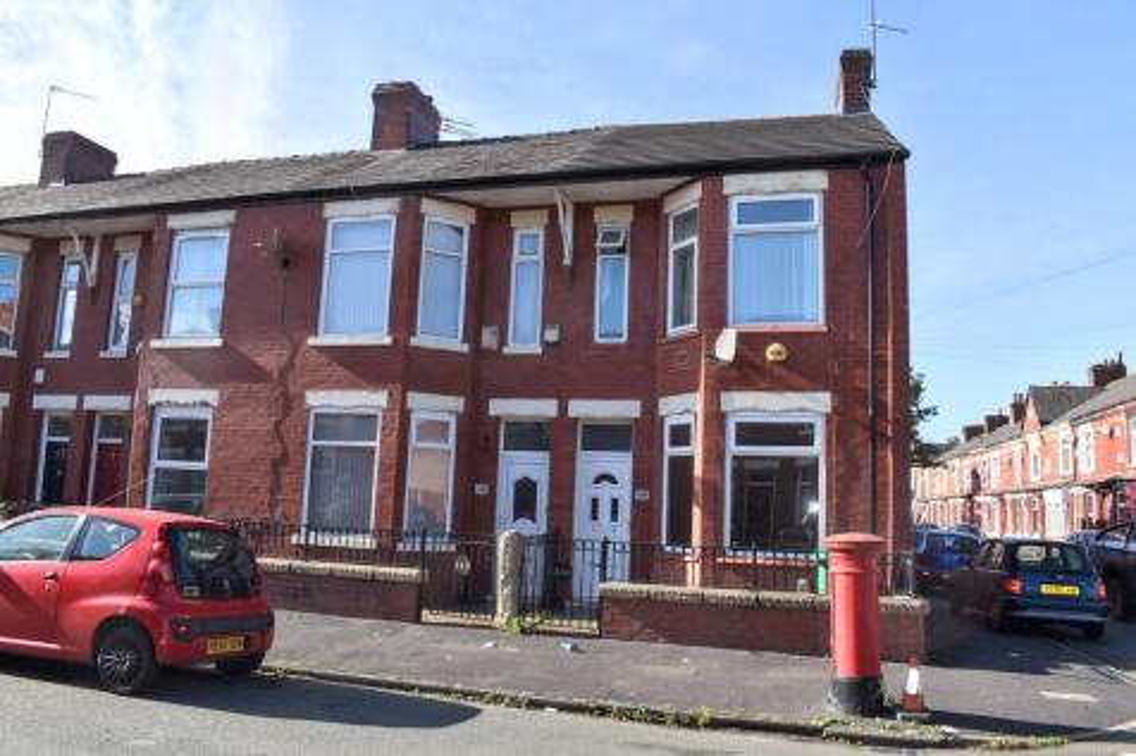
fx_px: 852
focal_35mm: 27
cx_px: 568
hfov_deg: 67.4
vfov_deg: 47.9
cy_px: 378
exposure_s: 1/200
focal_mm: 18
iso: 100
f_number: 9
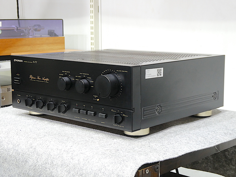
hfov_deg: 29.8
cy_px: 88
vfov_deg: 22.6
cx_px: 118
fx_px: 443
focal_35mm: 65
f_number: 4.4
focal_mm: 11.7
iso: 200
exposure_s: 1/6
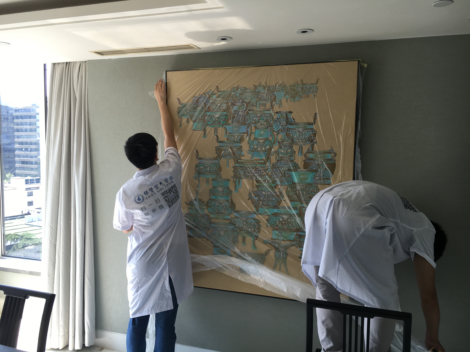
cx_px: 235
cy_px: 176
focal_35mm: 29
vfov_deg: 48.2
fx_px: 394
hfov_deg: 61.7
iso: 25
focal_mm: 4.15
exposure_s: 1/117
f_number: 2.2
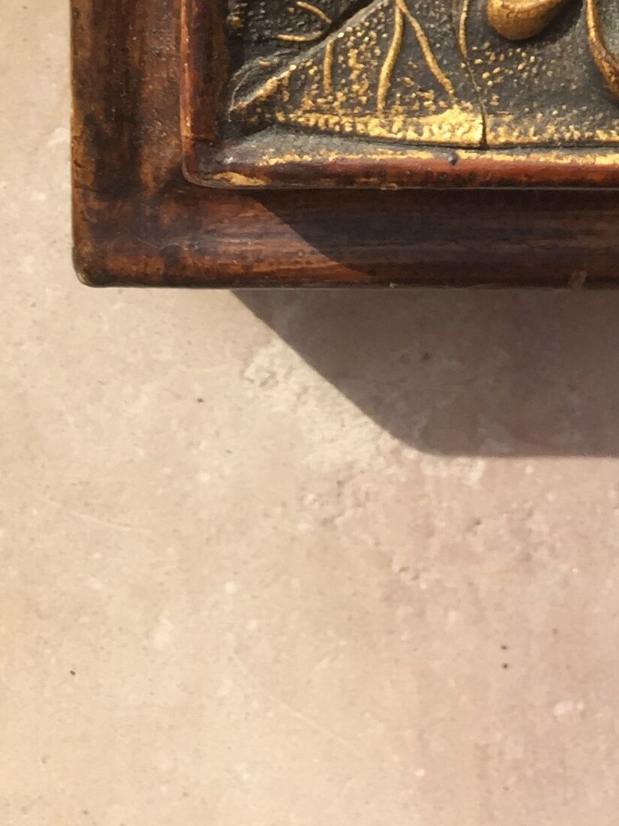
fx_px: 2052
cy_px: -376
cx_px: 756
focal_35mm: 86
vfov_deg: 20.0
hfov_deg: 16.4
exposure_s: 1/1319
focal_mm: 4.15
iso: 32
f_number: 2.2
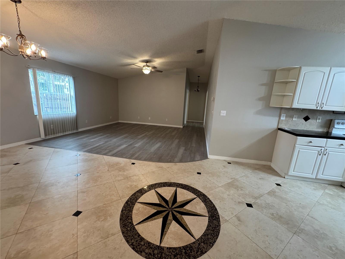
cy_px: 130
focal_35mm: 14
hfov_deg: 102.1
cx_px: 172
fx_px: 140
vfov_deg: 85.7
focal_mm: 2.22
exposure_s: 1/60
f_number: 2.2
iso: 250
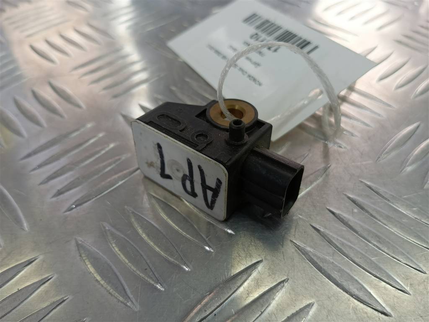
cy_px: 161
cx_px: 214
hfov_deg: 65.3
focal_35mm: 27
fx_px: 335
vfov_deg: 51.4
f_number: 1.6
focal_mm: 4.11
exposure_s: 1/100
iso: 104
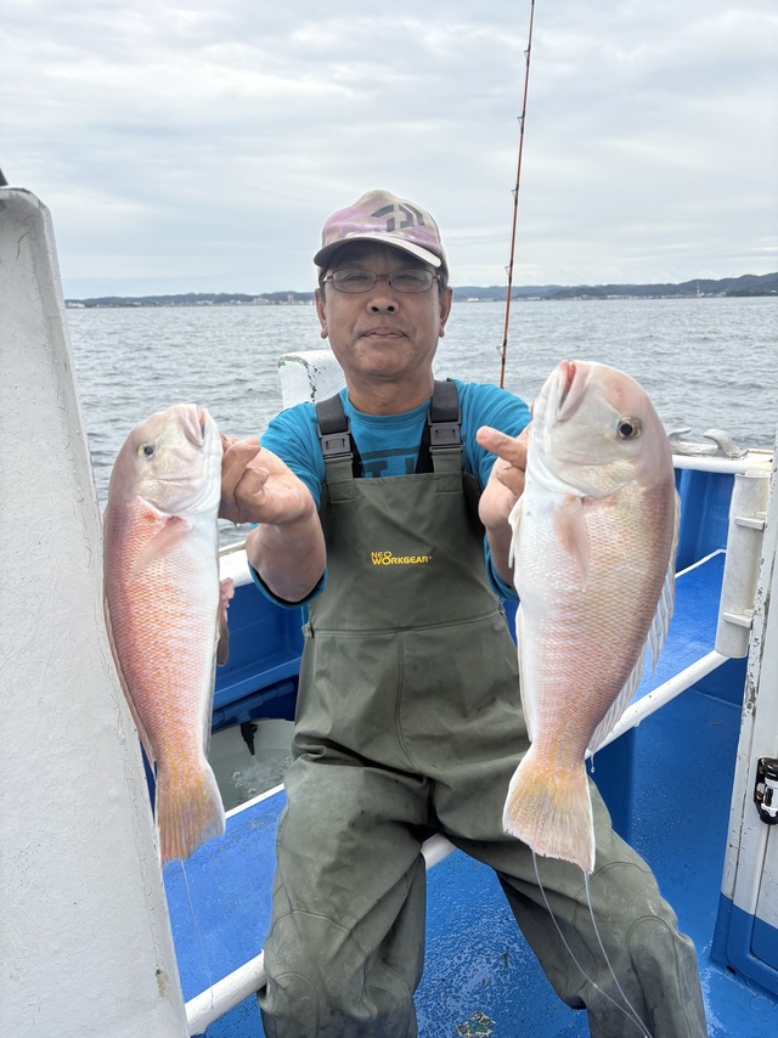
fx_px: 780
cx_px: 389
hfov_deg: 53.0
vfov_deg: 67.3
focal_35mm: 26
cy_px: 519
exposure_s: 1/2141
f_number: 1.6
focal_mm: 5.96
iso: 50
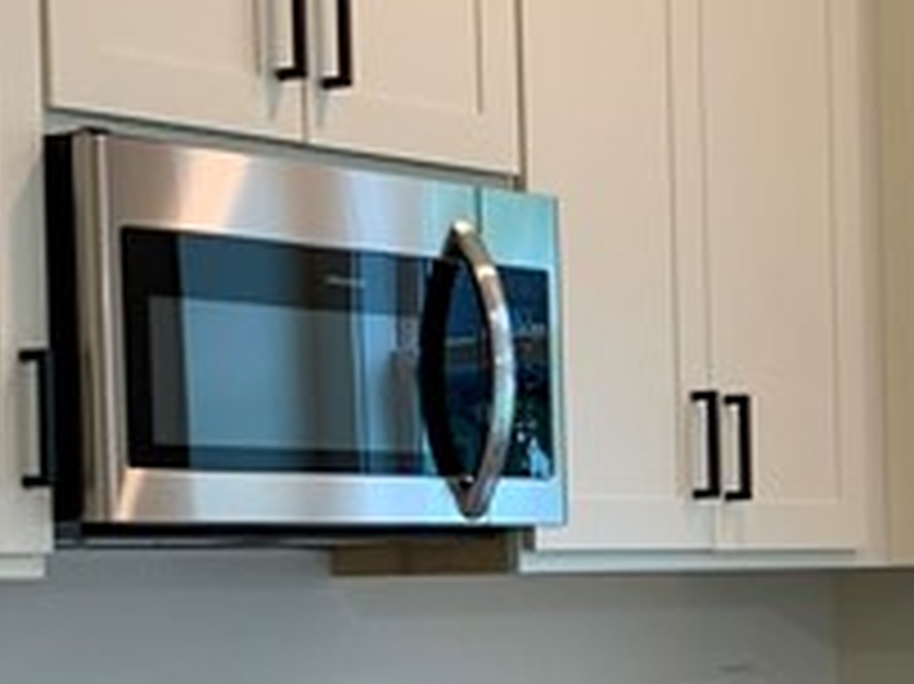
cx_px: 1036
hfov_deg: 14.7
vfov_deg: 11.2
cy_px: 612
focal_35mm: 131
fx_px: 3457
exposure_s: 1/120
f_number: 1.8
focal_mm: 4.25
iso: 80
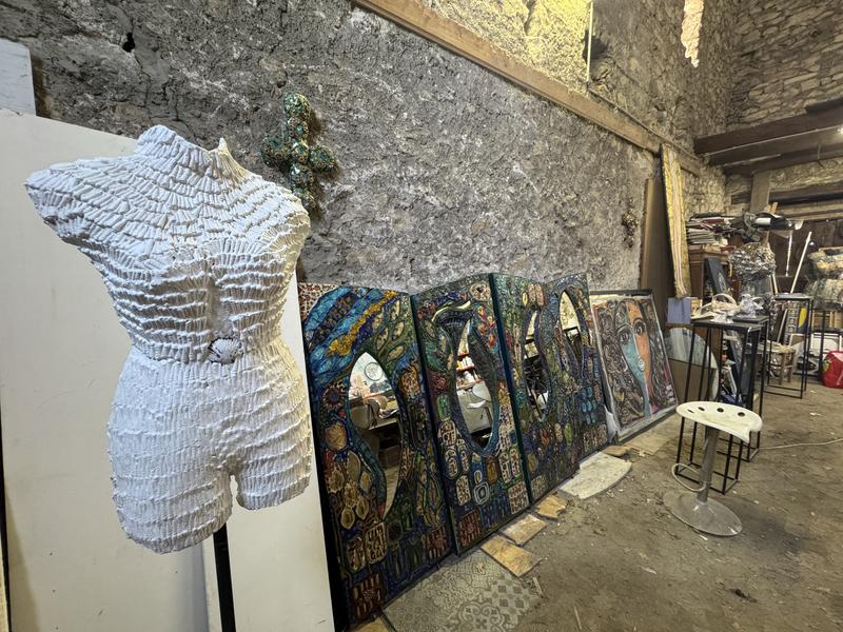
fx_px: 341
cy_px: 316
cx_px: 422
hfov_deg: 102.1
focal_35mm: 14
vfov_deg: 85.7
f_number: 2.2
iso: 400
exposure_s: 1/50
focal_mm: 2.22
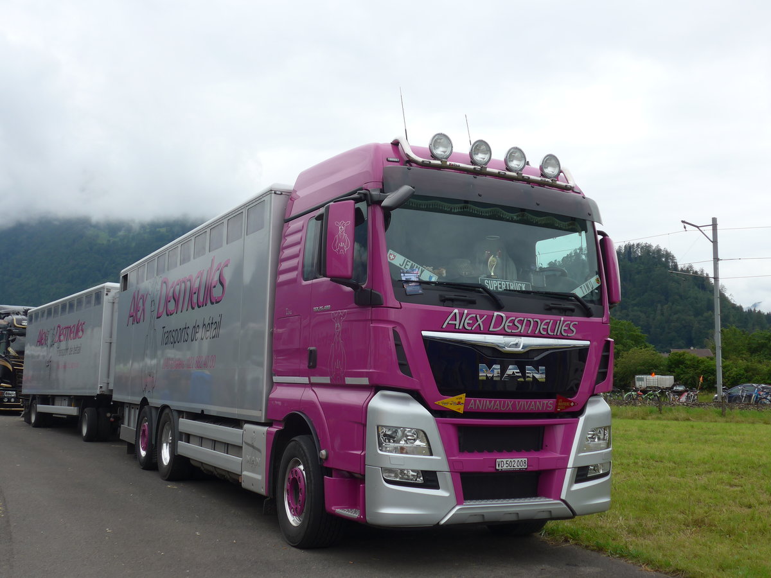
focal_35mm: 39
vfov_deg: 36.8
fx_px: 869
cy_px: 289
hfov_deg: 47.9
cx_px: 386
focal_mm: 8
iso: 80
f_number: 2.8
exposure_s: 1/640
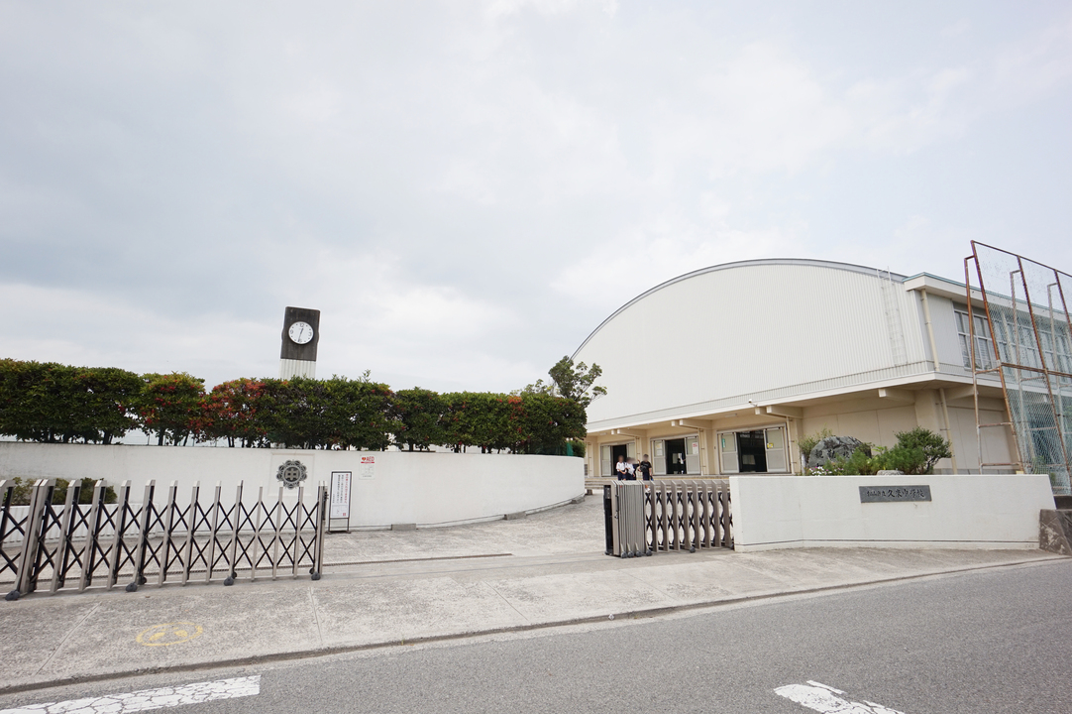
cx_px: 536
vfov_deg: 67.3
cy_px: 357
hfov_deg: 90.0
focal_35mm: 18
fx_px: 536
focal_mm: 12
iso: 100
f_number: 6.3
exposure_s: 1/500
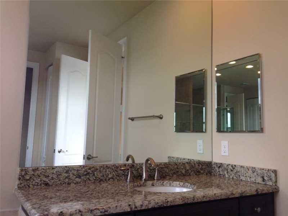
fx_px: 275
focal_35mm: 33
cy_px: 108
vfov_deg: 42.9
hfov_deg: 55.4
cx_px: 144
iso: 64
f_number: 2.4
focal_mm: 4.12
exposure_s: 1/40
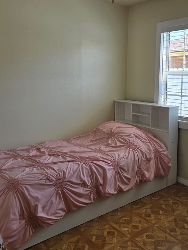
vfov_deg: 50.9
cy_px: 97
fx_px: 261
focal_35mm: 36
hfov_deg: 39.4
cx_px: 119
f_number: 1.8
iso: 25
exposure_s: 1/277
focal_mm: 5.4
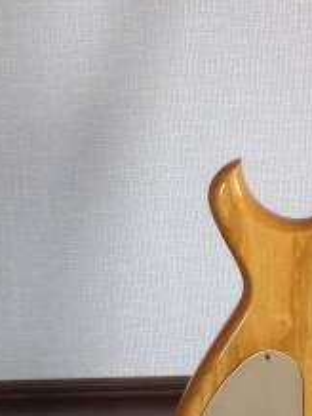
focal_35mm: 110
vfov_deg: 17.2
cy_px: -53
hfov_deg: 13.1
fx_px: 1323
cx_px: 385
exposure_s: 1/24
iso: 50
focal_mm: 4.12
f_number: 2.4
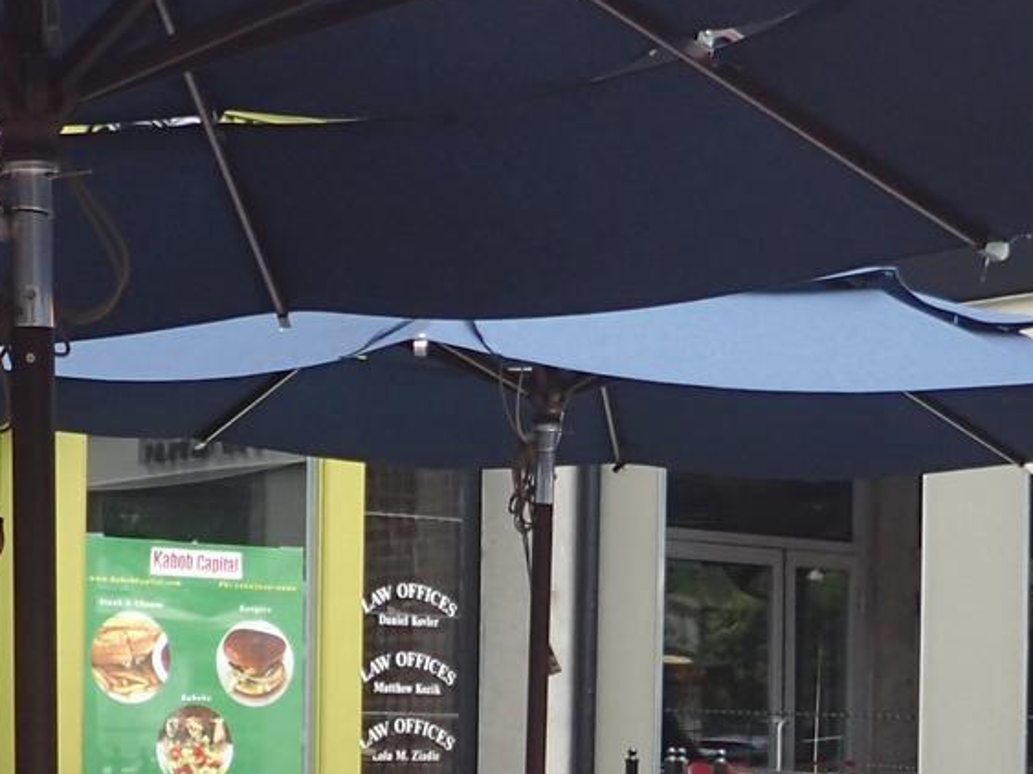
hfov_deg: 21.5
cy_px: 796
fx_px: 2715
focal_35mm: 91
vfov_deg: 15.9
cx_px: 385
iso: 100
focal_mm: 4.5
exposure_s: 1/800
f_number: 2
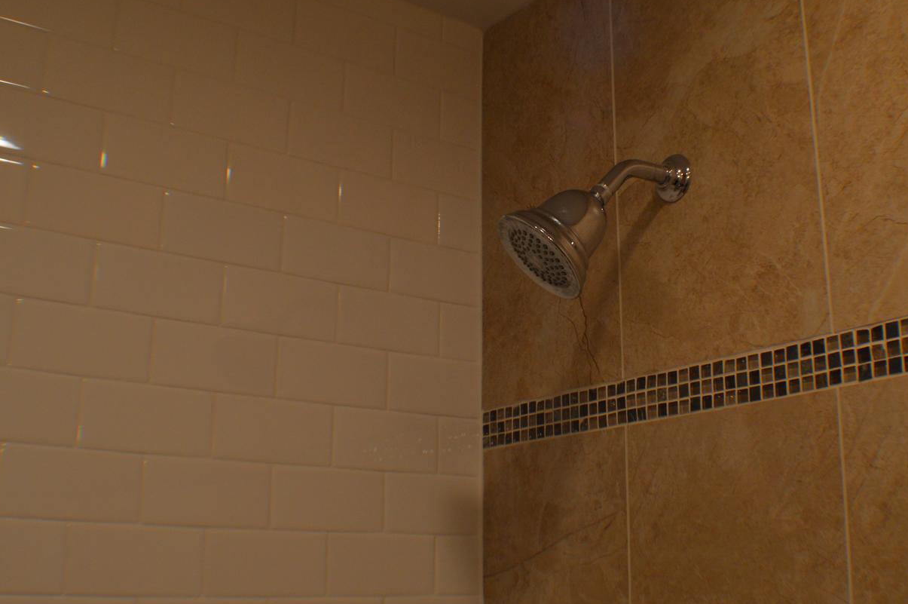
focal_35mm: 51
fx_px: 1285
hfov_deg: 38.6
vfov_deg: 26.4
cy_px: 263
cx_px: 579
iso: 400
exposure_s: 1/100
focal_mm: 20
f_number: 5
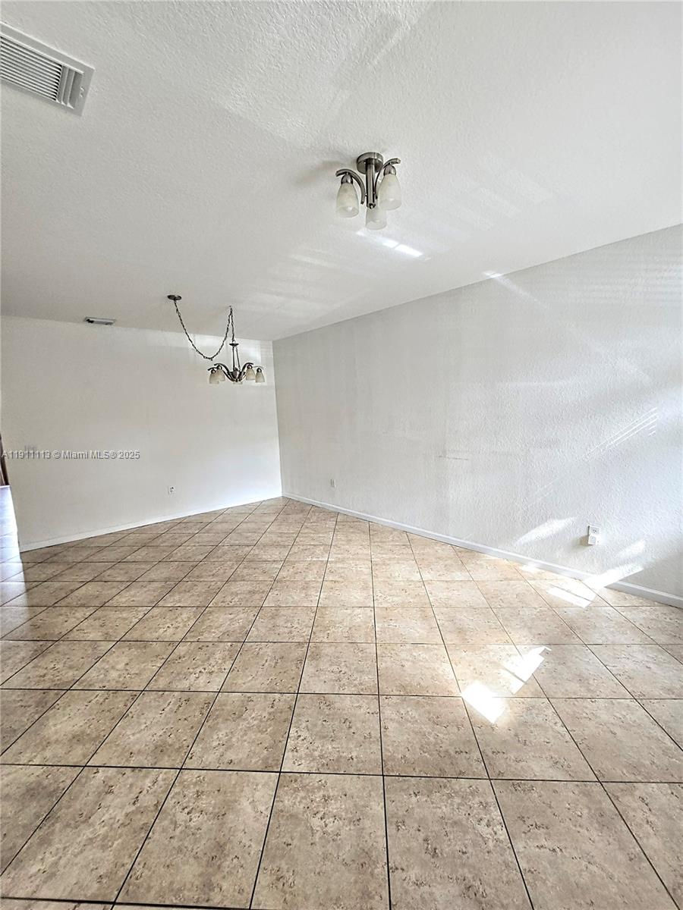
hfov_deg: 89.9
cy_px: 455
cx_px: 342
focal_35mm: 13
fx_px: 342
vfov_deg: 106.2
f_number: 2.2
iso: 64
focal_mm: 2.2
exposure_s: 1/60
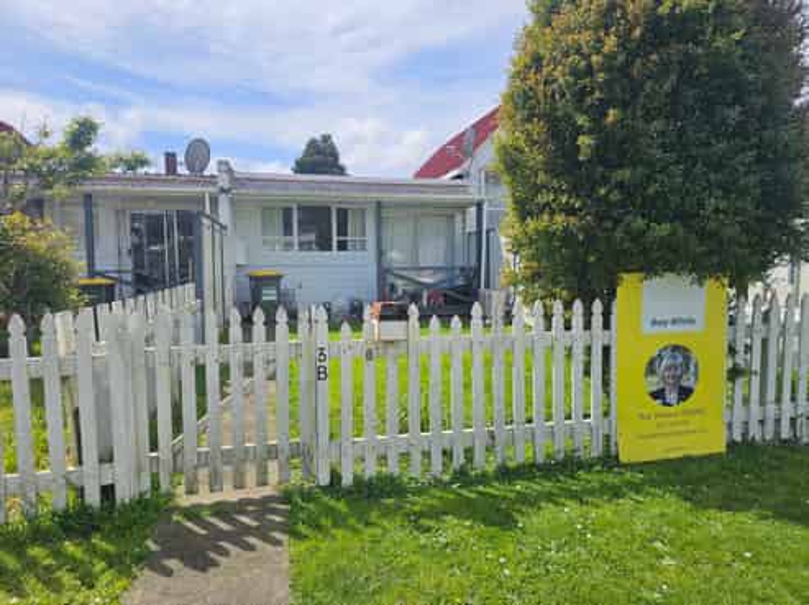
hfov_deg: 74.0
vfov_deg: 58.8
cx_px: 404
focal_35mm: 23
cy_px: 302
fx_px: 537
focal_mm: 6.3
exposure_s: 1/1151
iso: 10
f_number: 1.7
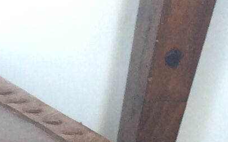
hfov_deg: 8.1
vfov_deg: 5.7
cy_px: 428
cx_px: -488
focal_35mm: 214
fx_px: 1329
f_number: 2.4
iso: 50
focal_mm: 3.3
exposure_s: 1/25
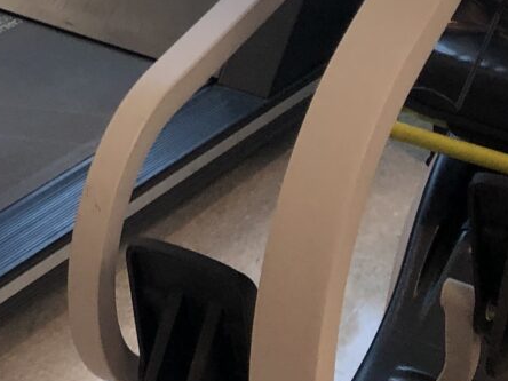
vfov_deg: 11.3
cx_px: -229
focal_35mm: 121
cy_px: -316
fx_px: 1776
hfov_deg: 15.2
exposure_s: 1/40
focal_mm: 3.99
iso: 20
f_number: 1.8
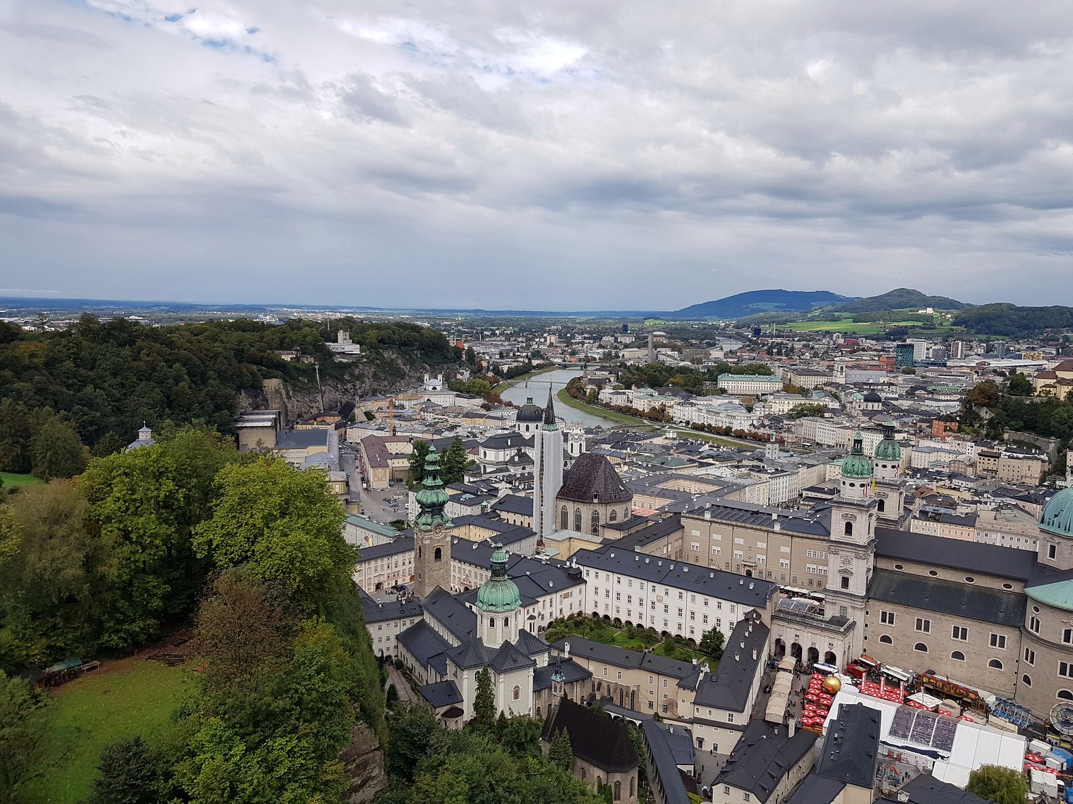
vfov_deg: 53.1
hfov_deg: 67.3
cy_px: 402
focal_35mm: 26
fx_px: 806
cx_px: 536
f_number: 1.7
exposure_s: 1/2128
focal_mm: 4.2
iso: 50
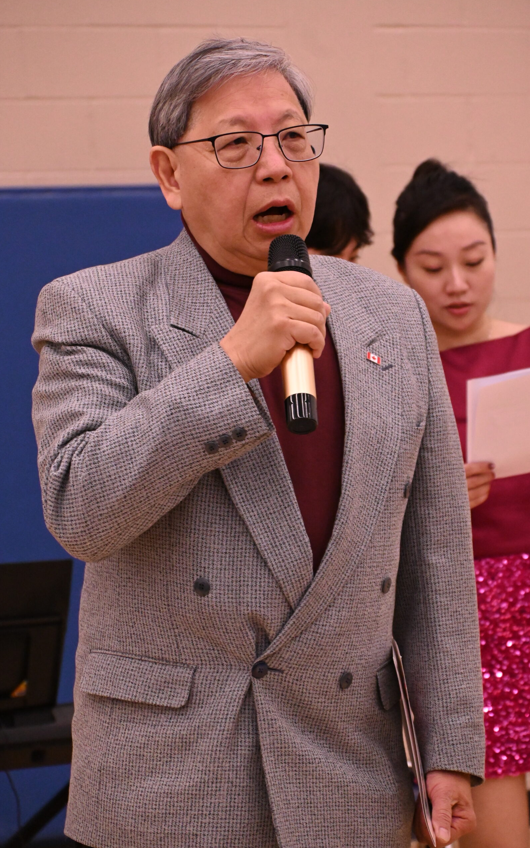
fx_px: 2843
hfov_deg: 10.7
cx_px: 250
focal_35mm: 123
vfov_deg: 17.0
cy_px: 422
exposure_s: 1/250
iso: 4000
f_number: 5.3
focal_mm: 80
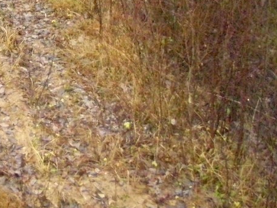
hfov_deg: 17.0
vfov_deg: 12.6
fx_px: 896
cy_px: -94
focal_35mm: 112
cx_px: -23
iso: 640
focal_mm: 5.7
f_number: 2.9
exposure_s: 1/500
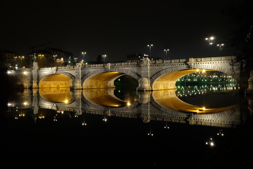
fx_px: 211
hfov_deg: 61.9
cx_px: 126
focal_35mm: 30
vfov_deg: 43.6
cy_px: 84
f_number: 10
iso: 200
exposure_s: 5.3
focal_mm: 20
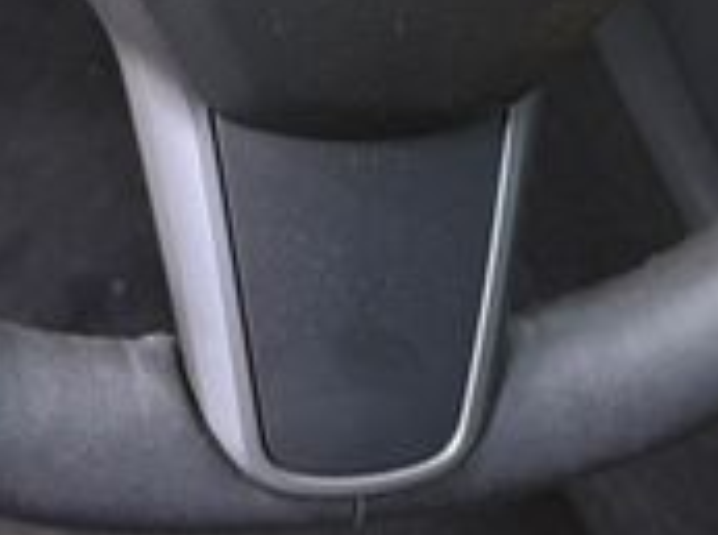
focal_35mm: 89
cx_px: 253
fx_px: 1842
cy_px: -290
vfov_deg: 15.2
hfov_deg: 22.0
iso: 50
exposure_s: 1/124
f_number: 1.78
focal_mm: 6.76
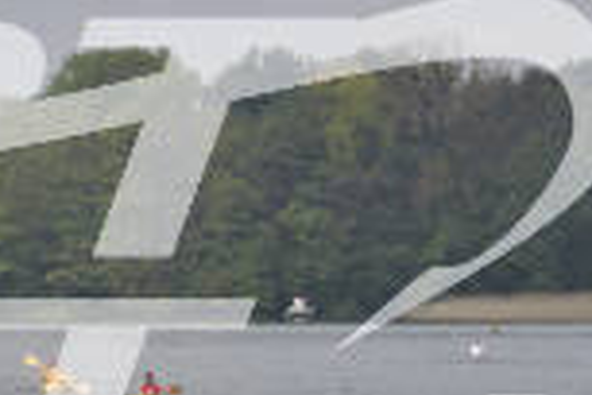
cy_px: 230
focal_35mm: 585
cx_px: -201
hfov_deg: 3.5
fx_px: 9619
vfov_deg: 2.4
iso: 200
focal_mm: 140
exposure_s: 1/2500
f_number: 5.6
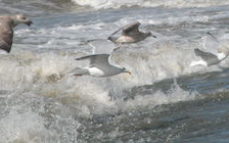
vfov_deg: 2.5
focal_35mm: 522
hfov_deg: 4.0
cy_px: -9
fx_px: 3258
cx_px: 168
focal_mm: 71.2
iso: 100
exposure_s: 1/533
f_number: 6.6
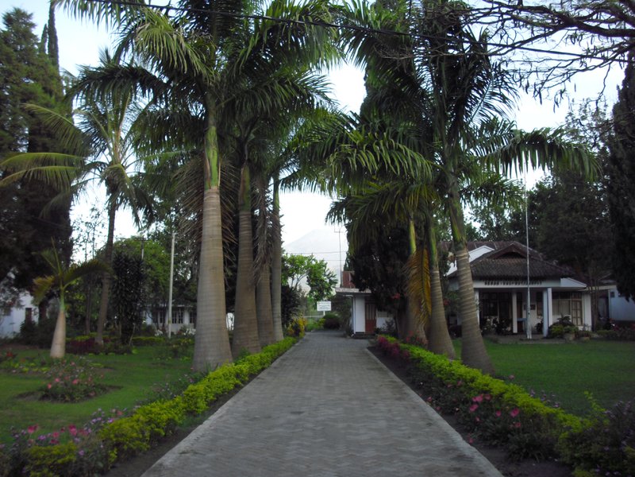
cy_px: 238
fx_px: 697
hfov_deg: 49.0
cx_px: 318
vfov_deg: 37.7
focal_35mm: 38
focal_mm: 6.2
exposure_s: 1/125
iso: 100
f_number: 2.8
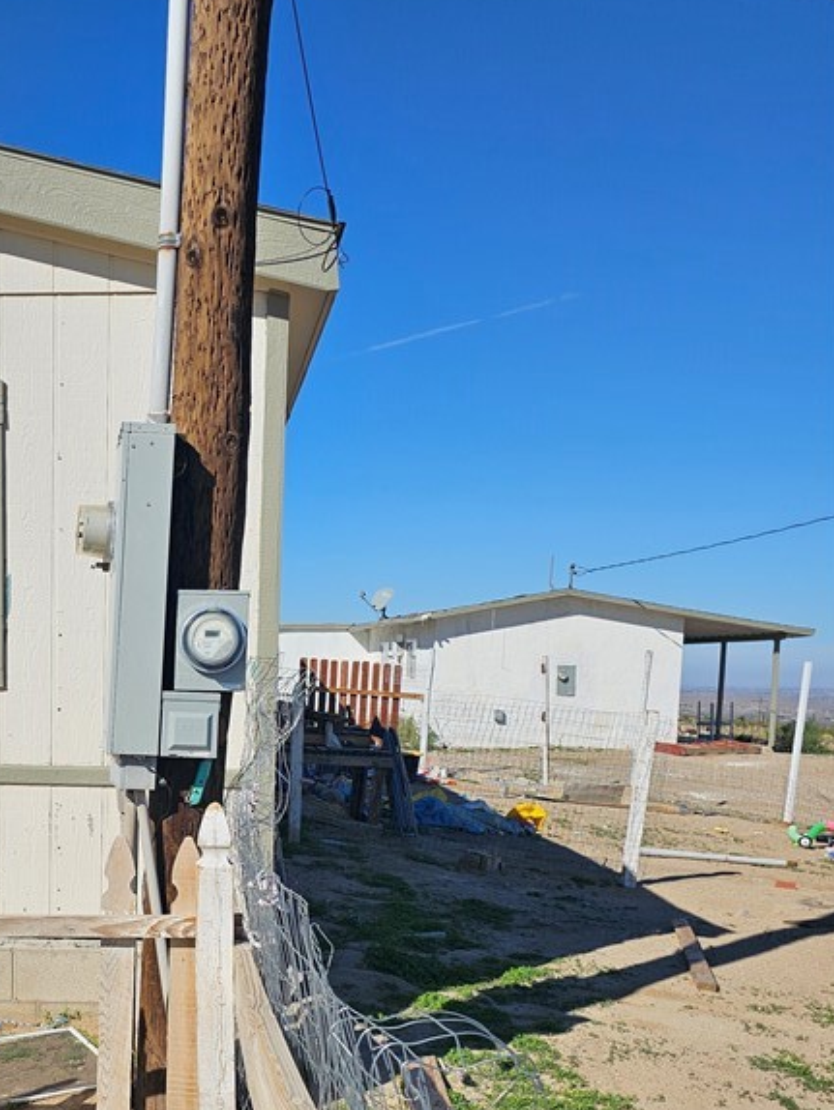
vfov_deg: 44.5
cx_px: 99
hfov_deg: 33.5
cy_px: 806
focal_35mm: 41
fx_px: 1316
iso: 10
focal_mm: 6.3
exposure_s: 1/2000
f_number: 1.7
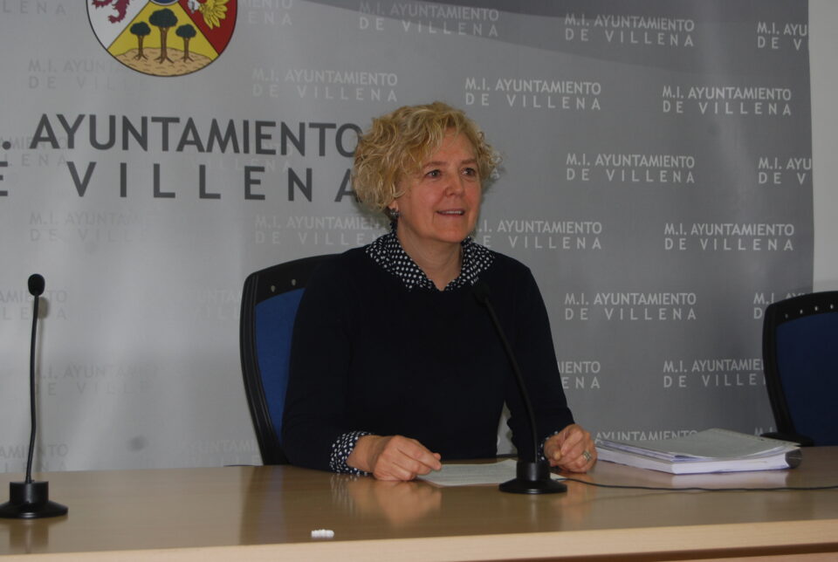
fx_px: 1679
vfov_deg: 19.0
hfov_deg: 28.0
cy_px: 281
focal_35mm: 72
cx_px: 419
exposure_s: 1/60
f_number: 5.6
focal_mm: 48
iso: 200
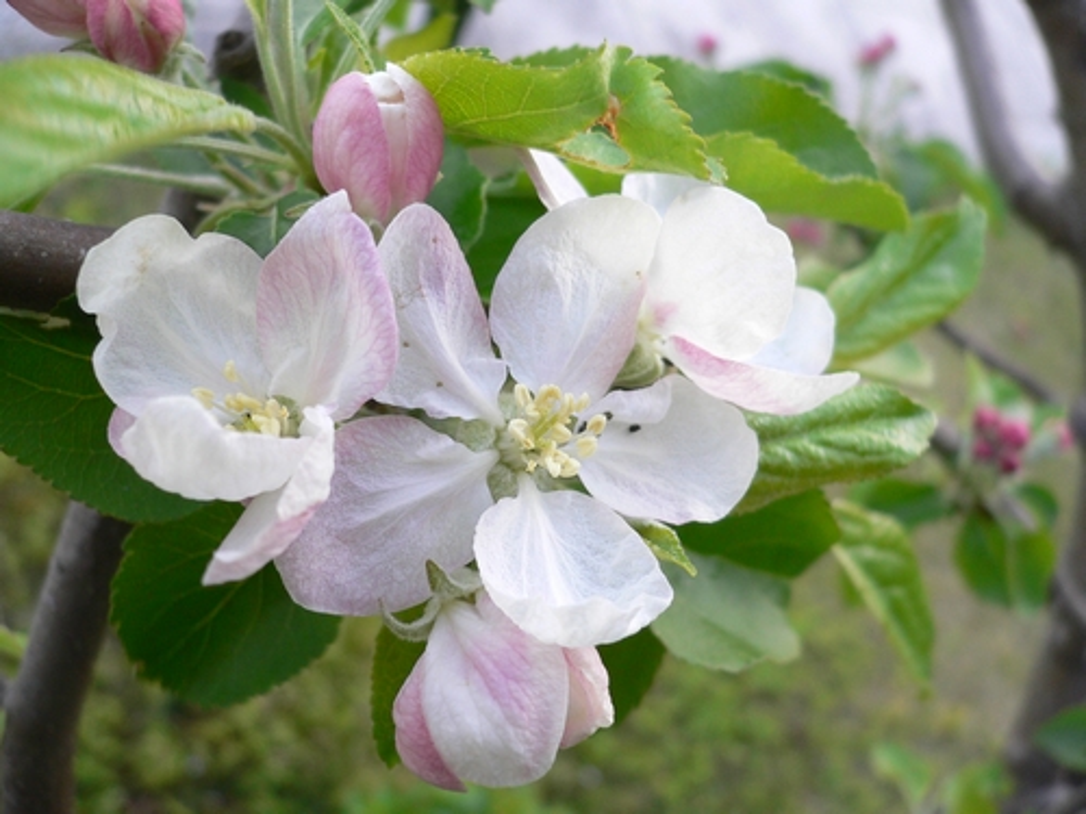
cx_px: 543
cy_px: 407
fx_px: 1098
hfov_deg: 52.6
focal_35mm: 35
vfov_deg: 40.7
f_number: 2.8
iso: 100
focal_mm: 5.8
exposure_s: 1/100
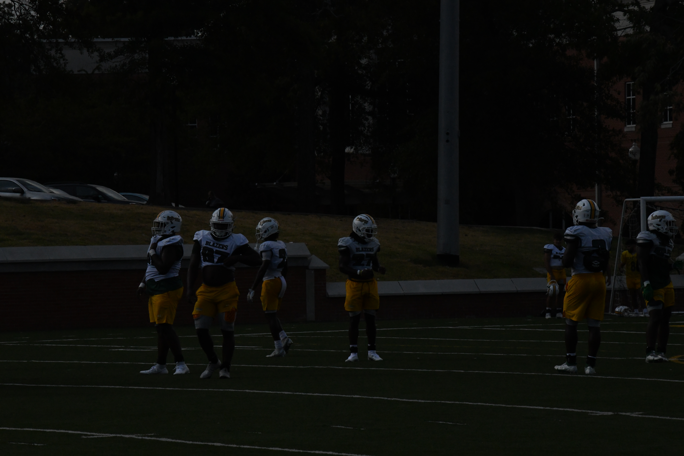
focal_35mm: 190
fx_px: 3610
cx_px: 342
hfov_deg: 10.8
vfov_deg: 7.2
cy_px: 228
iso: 6400
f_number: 20
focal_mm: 190
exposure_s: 1/8000
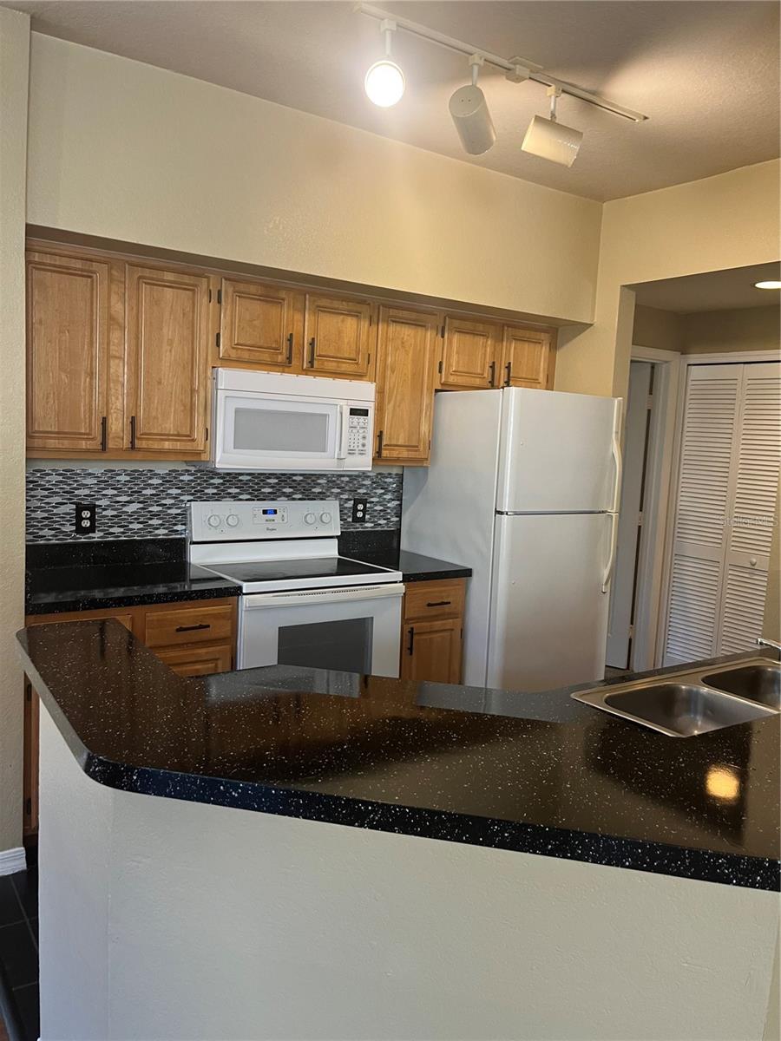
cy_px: 520
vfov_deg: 67.3
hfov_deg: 53.1
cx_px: 390
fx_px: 782
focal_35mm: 26
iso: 100
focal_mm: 5.1
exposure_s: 1/60
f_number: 1.6
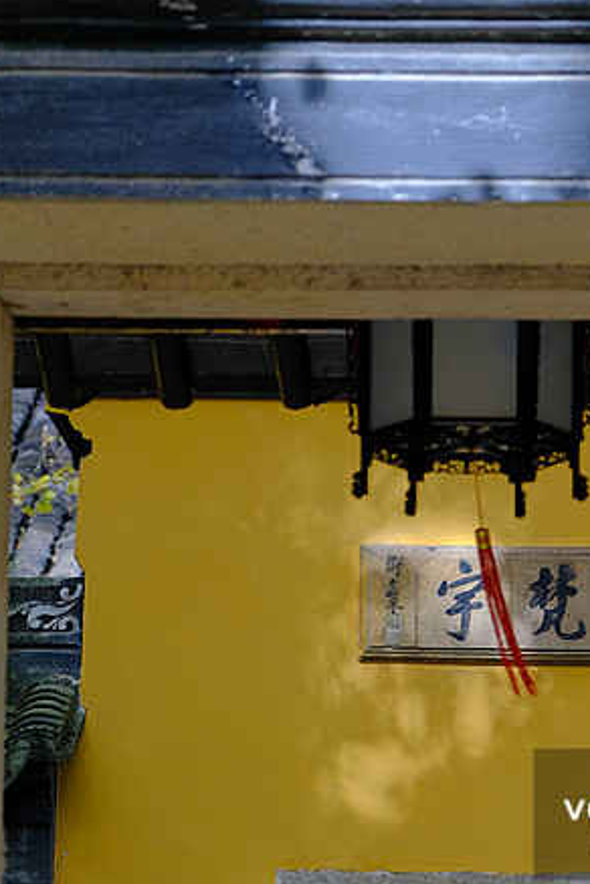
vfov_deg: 8.6
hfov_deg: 5.7
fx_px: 5875
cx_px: 446
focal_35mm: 239
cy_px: 436
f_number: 4.5
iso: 320
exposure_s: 1/105
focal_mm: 87.5
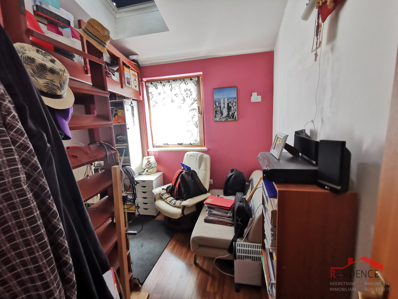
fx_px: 184
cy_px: 150
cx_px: 199
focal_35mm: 16
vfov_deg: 78.1
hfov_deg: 94.5
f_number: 2.2
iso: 400
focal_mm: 2.35
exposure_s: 1/60
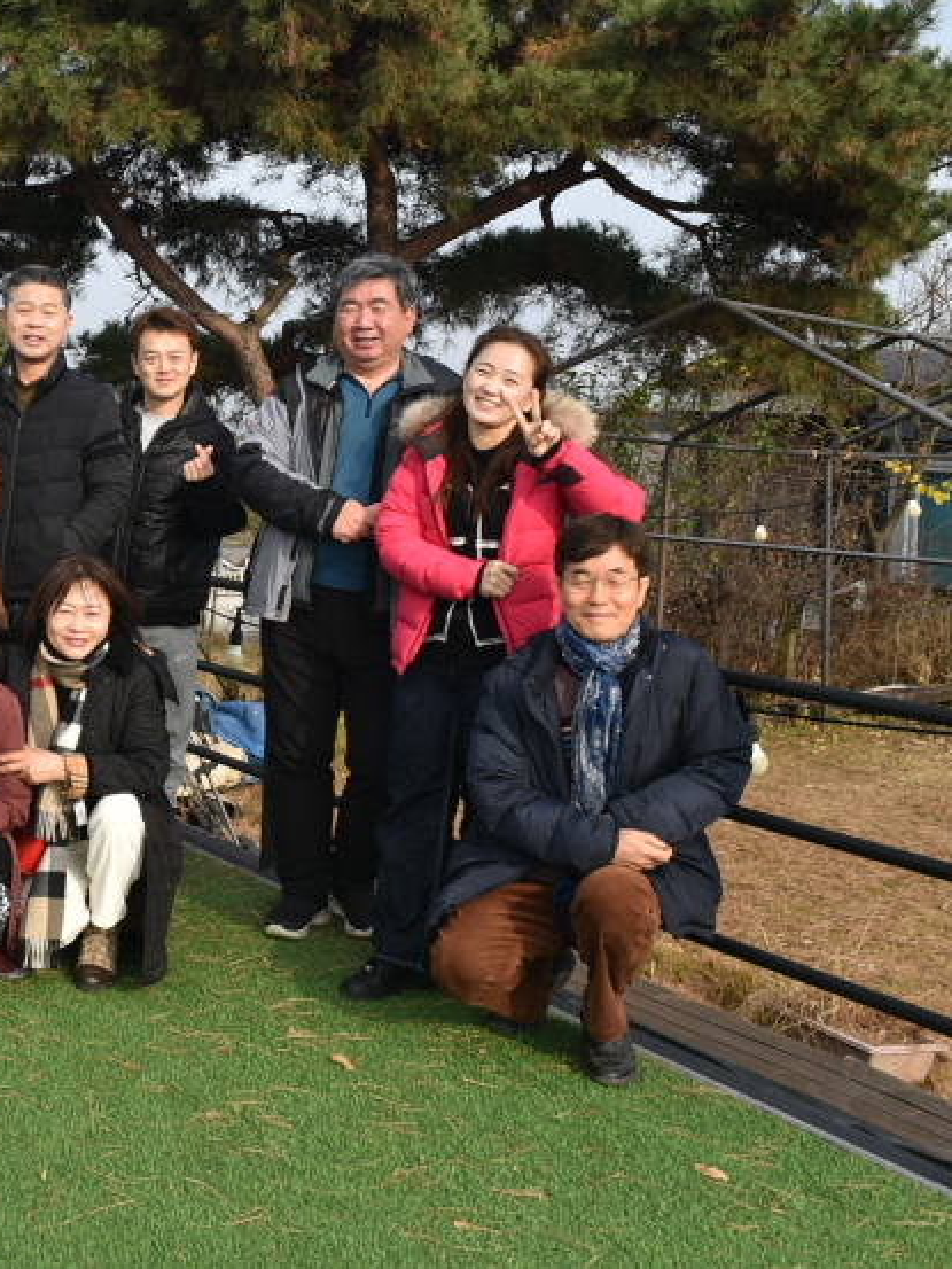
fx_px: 1723
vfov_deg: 40.2
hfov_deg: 28.4
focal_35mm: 47
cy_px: 505
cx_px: -62
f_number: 7.1
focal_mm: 18
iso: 200
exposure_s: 1/320
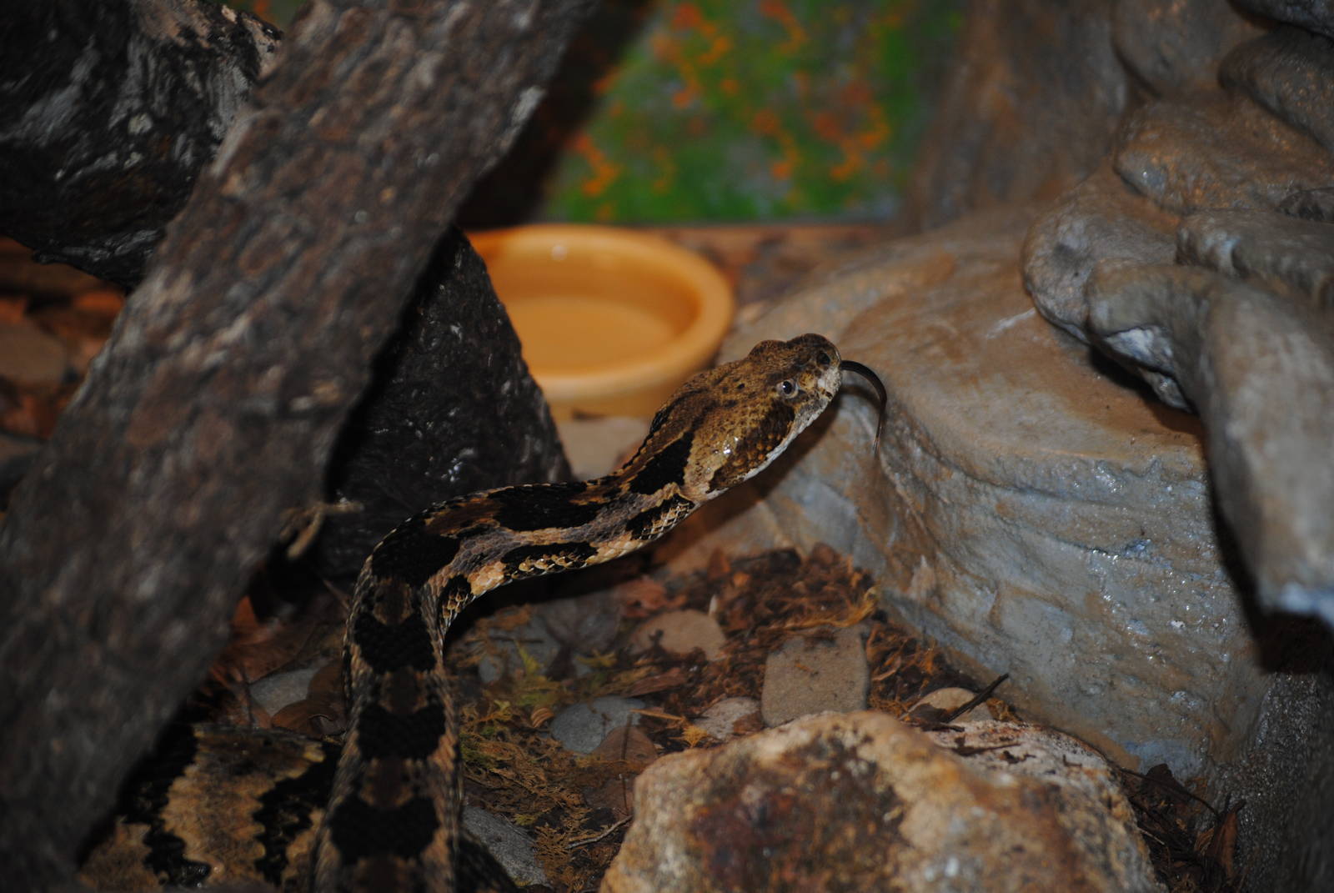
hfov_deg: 13.9
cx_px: 667
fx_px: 5454
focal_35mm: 147
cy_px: 446
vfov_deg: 9.4
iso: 200
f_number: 4.5
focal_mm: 98
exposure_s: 1/60
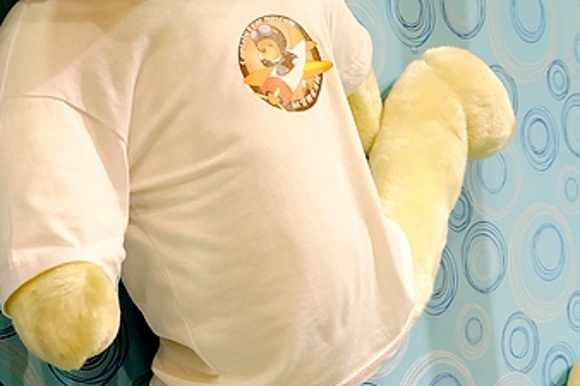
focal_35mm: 72
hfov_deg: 27.4
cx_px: 480
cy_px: 190
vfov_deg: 18.9
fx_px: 1159
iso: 800
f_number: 2.8
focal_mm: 18
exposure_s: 1/18
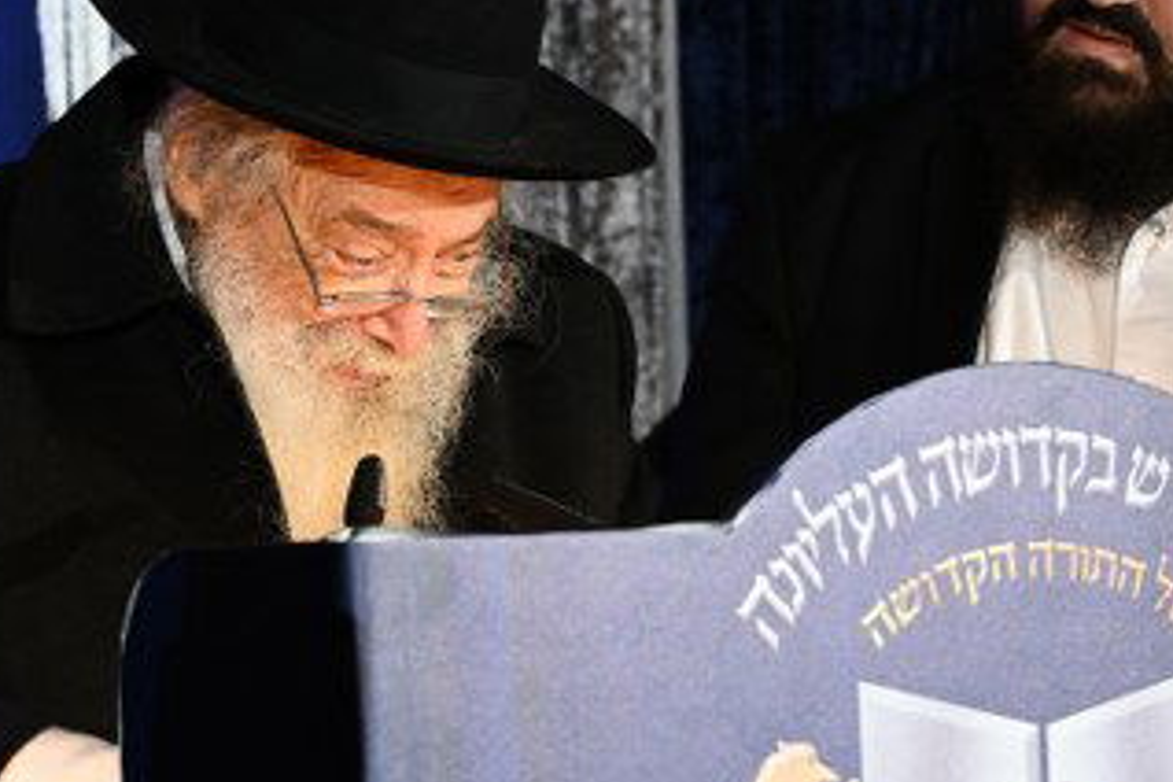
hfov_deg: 15.6
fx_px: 4268
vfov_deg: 10.5
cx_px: 358
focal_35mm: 131
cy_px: 467
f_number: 5.6
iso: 1250
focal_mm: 52
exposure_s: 1/125
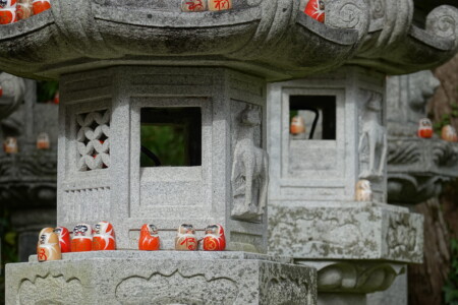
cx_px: 229
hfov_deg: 10.3
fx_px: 2532
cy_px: 152
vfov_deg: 6.9
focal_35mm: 199
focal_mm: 71.86
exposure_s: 1/250
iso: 125
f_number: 4.5
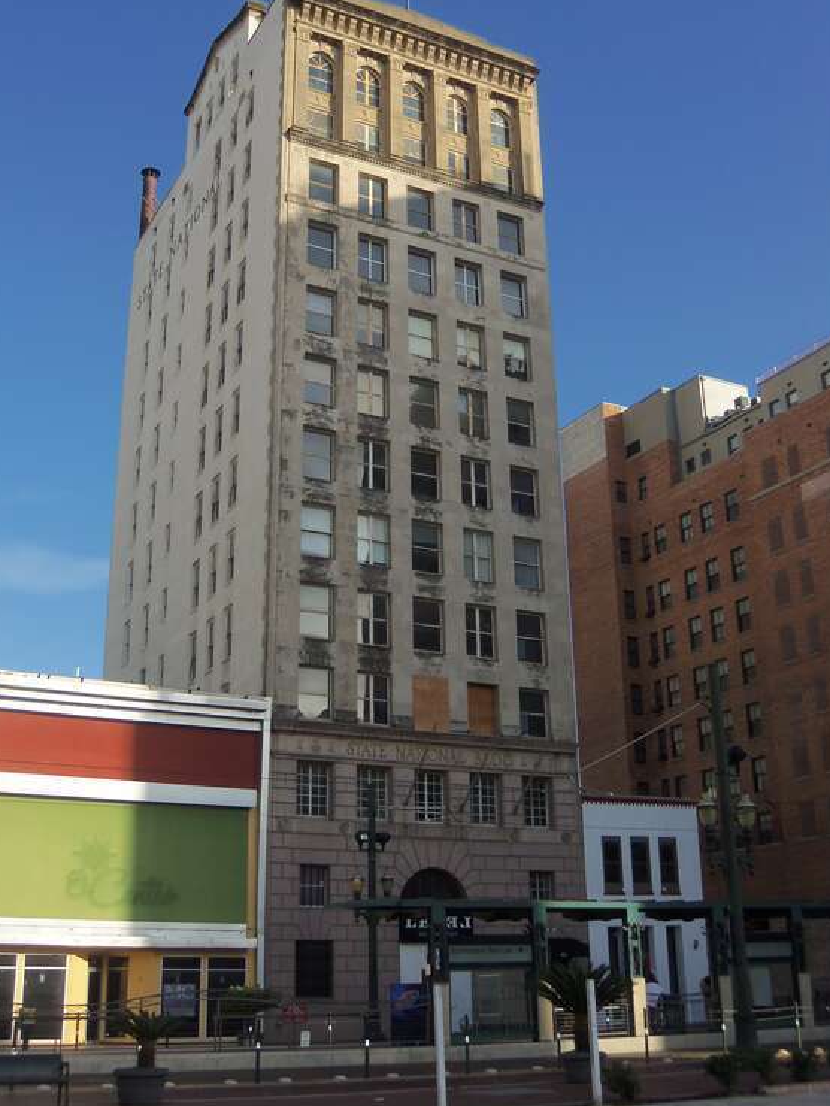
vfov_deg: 45.7
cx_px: 390
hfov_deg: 35.1
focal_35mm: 41
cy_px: 522
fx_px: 1310
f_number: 4.3
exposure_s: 1/400
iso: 64
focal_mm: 6.8
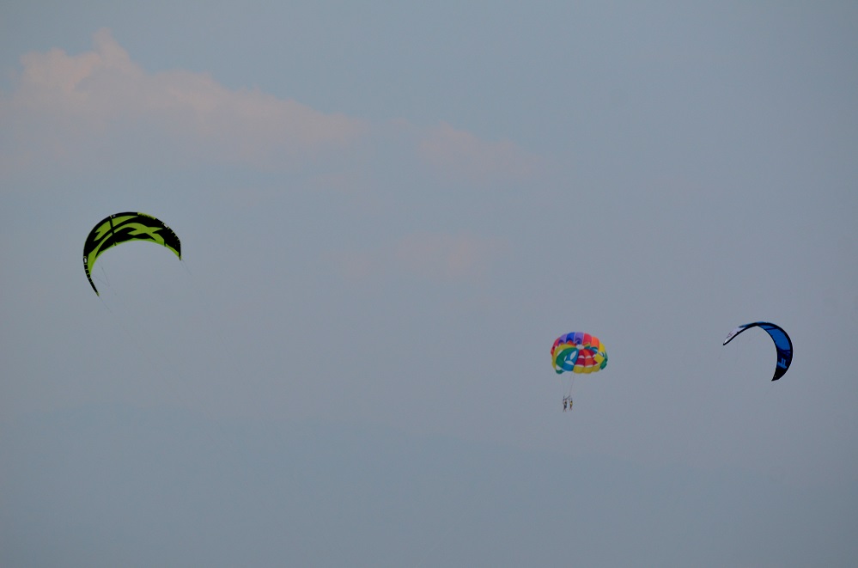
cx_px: 429
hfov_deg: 6.6
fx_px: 7490
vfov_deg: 4.3
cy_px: 284
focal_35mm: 315
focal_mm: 210
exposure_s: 1/2000
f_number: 5.6
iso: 400
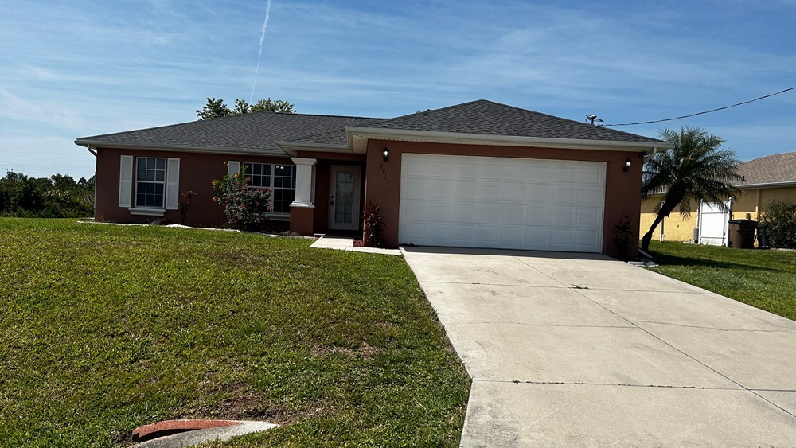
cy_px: 226
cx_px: 394
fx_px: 612
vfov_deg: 40.2
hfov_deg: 66.1
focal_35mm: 29
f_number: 1.5
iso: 50
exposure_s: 1/6579
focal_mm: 5.7
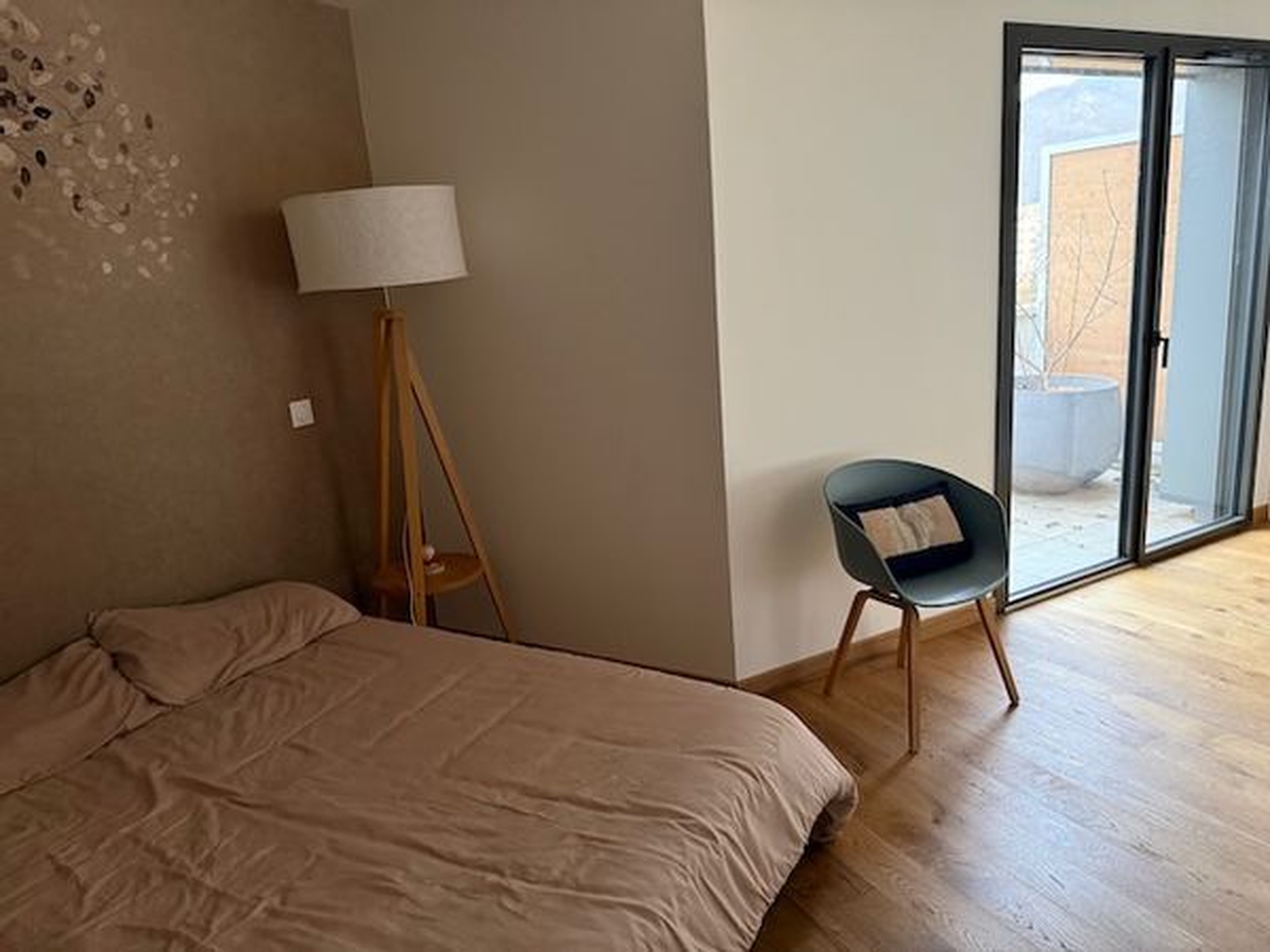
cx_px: 635
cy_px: 476
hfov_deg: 71.6
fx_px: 881
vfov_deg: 56.8
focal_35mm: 24
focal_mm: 6.76
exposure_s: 1/60
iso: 640
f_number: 1.78
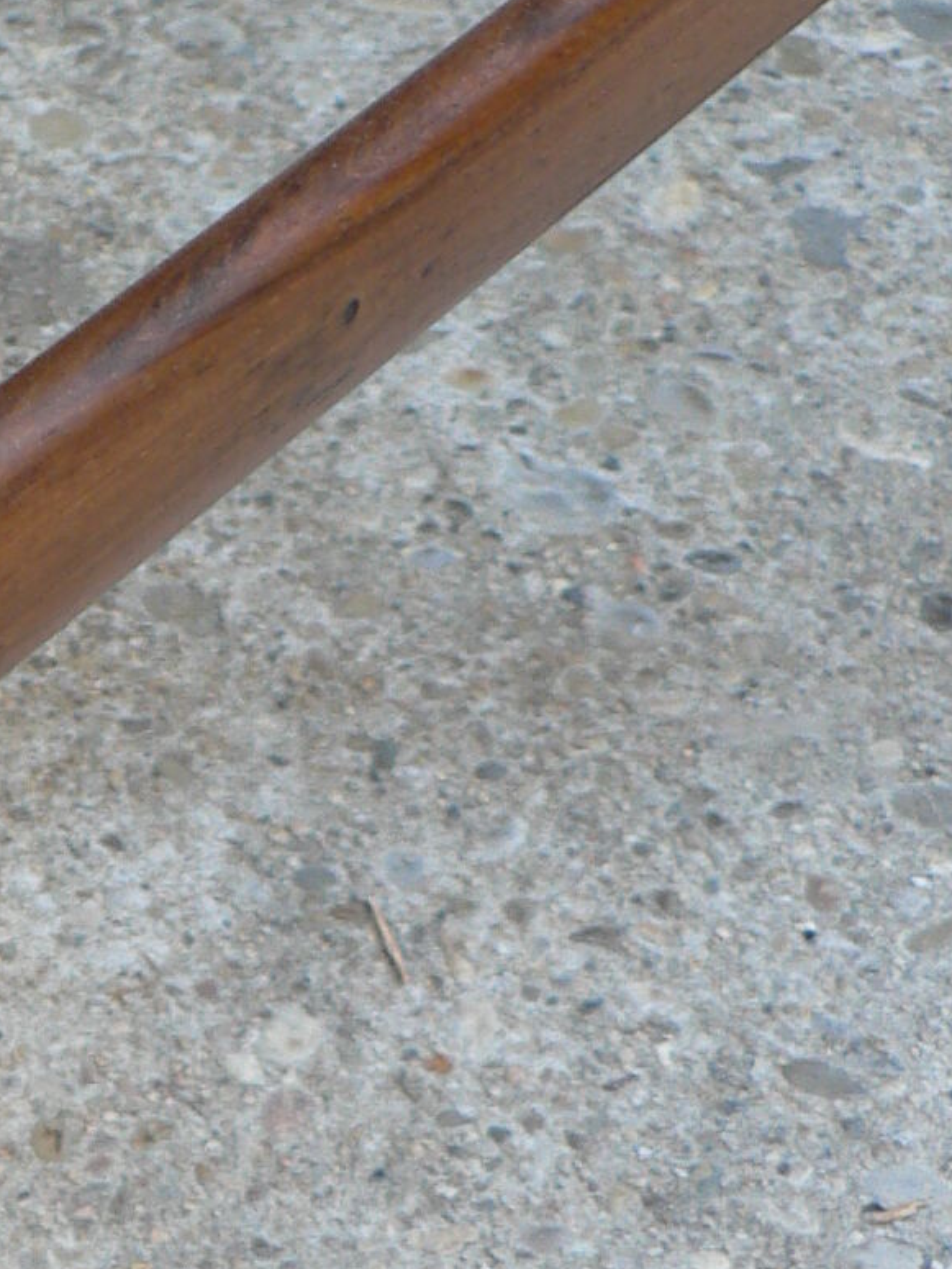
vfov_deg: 16.5
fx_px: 4361
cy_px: 594
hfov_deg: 11.9
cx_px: -490
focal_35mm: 119
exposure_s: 1/100
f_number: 2.8
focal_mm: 6
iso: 80
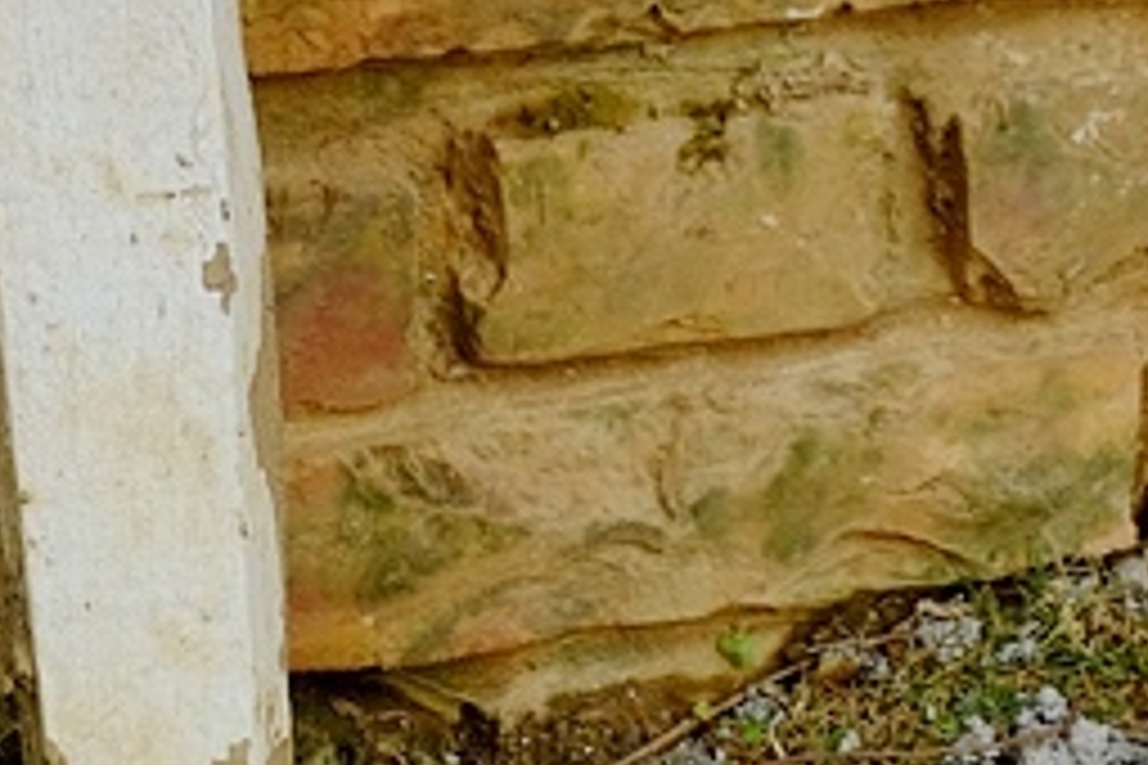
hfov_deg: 11.6
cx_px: 851
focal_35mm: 177
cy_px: -245
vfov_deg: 7.7
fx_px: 5644
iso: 200
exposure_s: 1/350
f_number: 4.7
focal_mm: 29.5
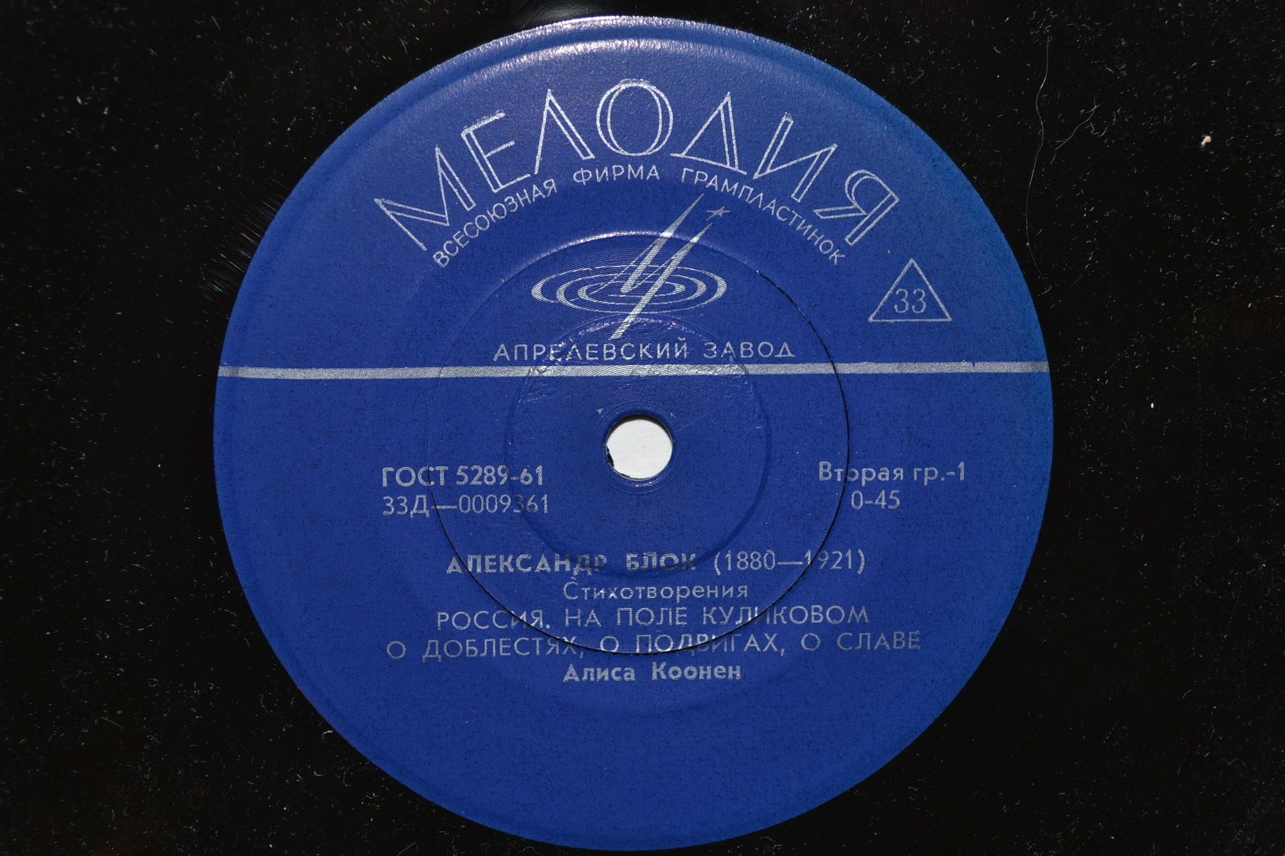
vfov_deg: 25.7
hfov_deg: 37.9
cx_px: 642
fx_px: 1874
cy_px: 428
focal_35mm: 52
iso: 100
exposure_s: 1/160
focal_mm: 35
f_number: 5
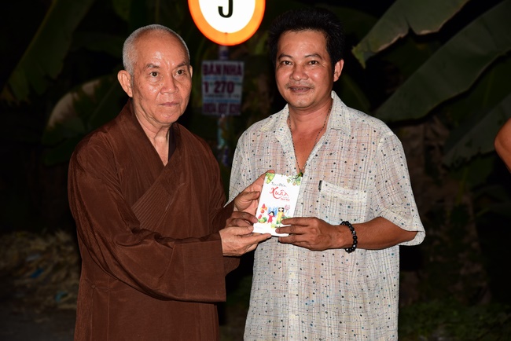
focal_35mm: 92
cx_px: 256
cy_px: 170
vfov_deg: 14.9
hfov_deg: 22.1
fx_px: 1306
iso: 800
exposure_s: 1/125
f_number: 5.6
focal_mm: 92
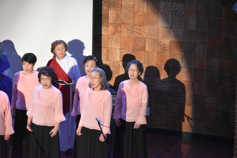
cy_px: 79
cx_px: 118
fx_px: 1383
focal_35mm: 210
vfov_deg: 6.6
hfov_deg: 9.8
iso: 12800
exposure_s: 1/60
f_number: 4.8
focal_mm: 140
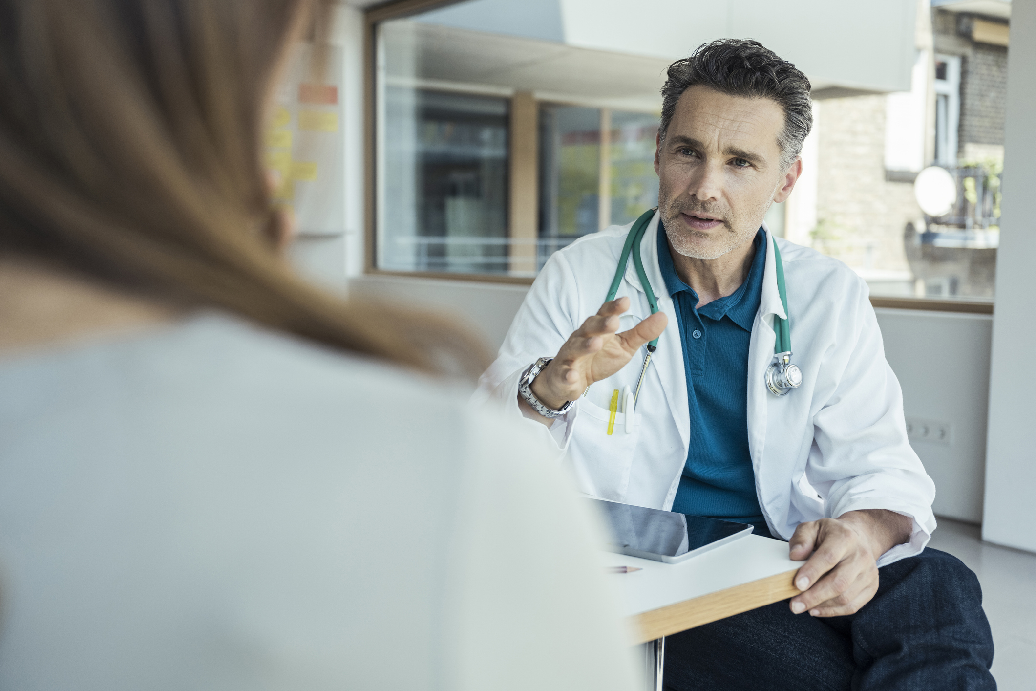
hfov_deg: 53.1
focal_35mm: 36
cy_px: 346
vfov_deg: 36.9
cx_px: 518
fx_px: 1036
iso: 400
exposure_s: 1/640
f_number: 3.2
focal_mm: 36
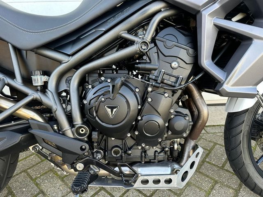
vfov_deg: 56.8
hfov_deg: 71.6
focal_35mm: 24
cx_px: 132
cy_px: 98
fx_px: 182
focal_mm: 6.86
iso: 80
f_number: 1.78
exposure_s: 1/121
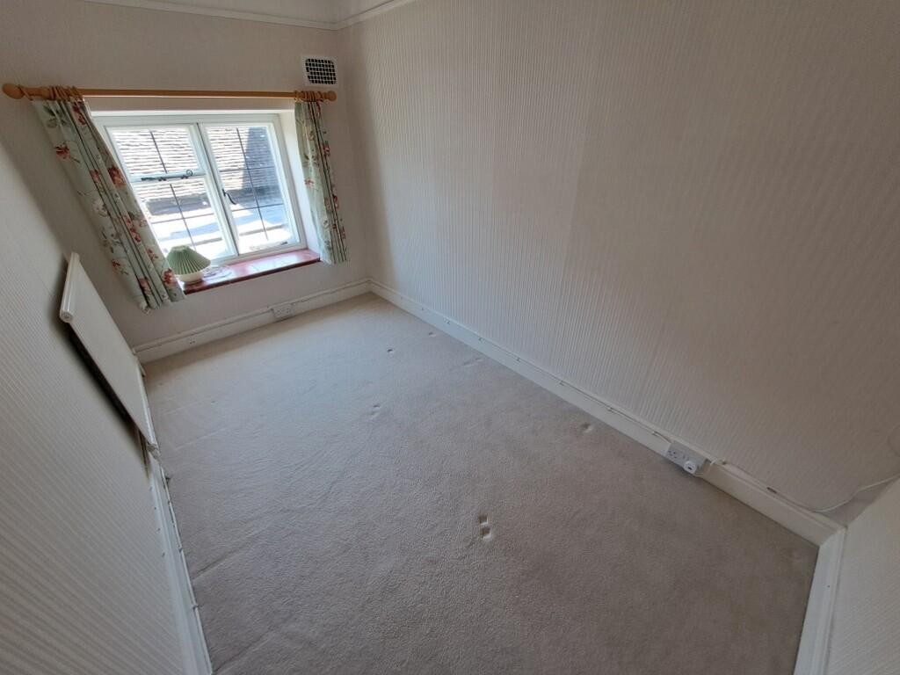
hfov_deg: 106.2
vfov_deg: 89.9
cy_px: 338
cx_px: 450
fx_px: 338
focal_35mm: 13
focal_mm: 1.74
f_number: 2.2
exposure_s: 1/50
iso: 80
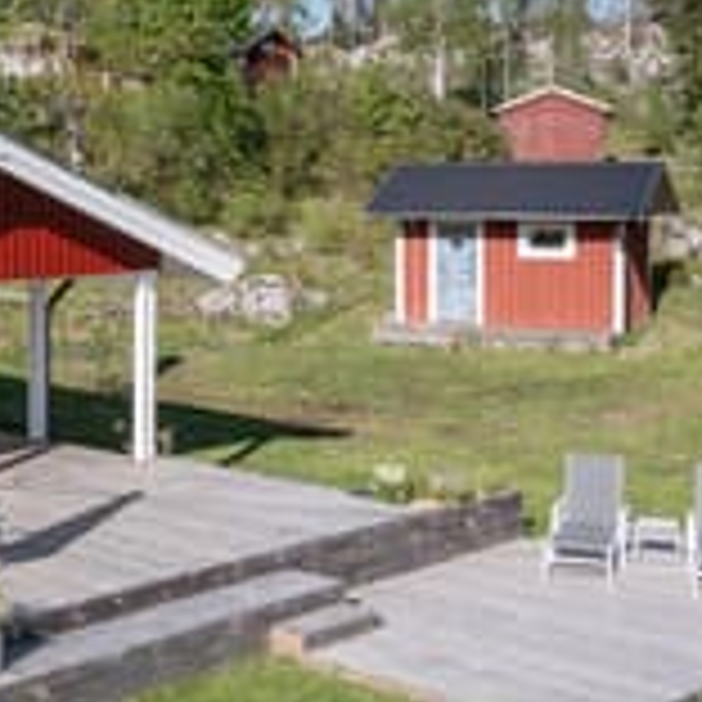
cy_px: 398
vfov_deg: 26.9
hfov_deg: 25.7
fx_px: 1468
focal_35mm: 64
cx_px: 22
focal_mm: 10.26
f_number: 5.6
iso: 100
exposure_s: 1/400
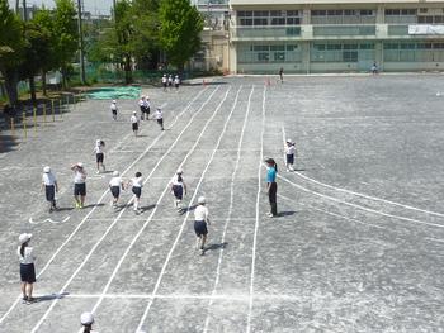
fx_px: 616
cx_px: 222
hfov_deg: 39.6
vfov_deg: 30.3
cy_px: 166
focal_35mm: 48
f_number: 5
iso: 80
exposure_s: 1/500
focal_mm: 4.4
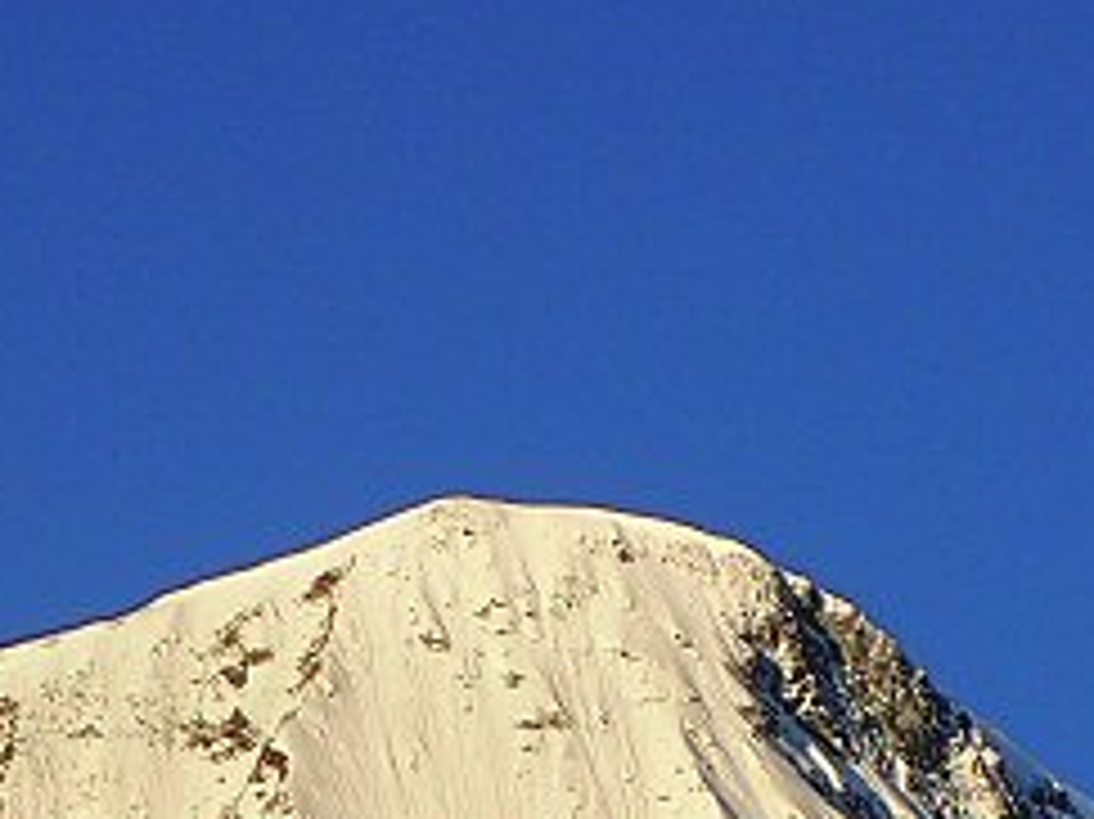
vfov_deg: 4.0
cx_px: 338
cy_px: 889
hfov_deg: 5.4
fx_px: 11688
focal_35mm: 370
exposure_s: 1/320
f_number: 4.9
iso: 100
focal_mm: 18
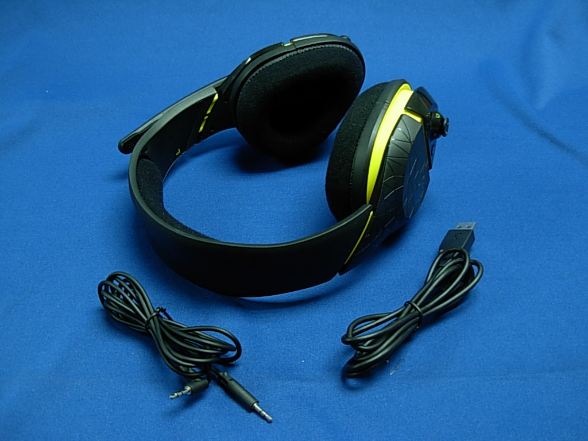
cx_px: 294
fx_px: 645
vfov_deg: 37.7
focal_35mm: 38
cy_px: 220
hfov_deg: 49.0
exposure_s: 1/7.1
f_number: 2.9
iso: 79
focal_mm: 6.3
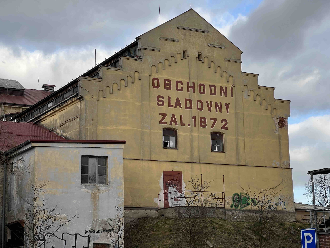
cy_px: 124
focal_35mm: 77
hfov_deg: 25.3
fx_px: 734
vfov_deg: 19.1
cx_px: 165
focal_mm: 9
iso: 32
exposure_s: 1/240
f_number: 2.8
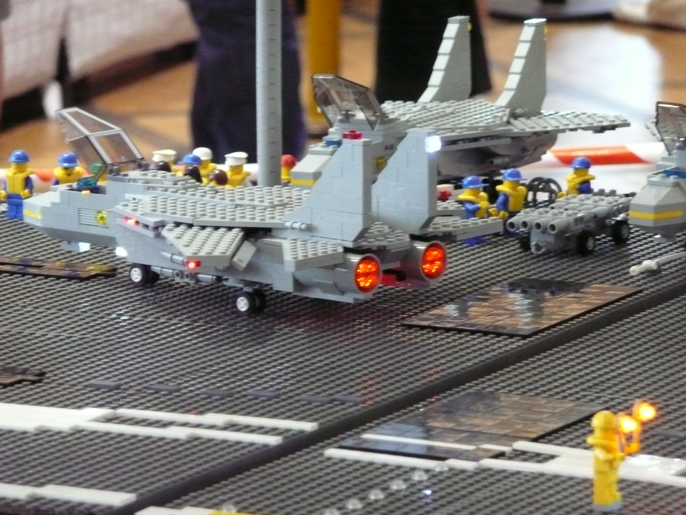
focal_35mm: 280
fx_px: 5549
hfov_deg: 7.1
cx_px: 343
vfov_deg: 5.3
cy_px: 258
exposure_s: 1/8
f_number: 4.9
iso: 800
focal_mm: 46
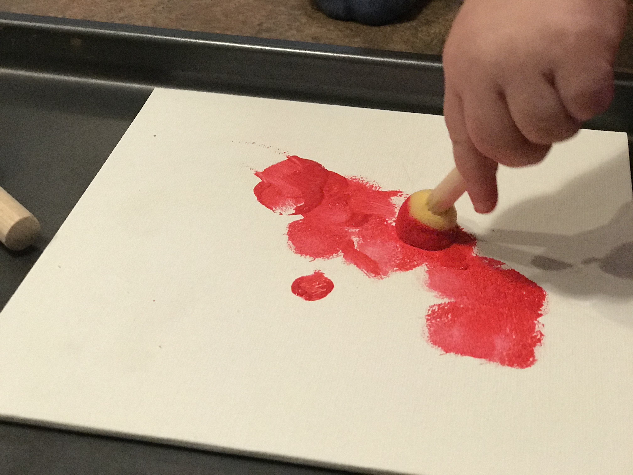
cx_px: 316
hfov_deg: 33.8
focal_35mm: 57
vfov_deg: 25.7
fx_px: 1042
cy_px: 238
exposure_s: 1/60
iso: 640
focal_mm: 6.6
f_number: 2.8
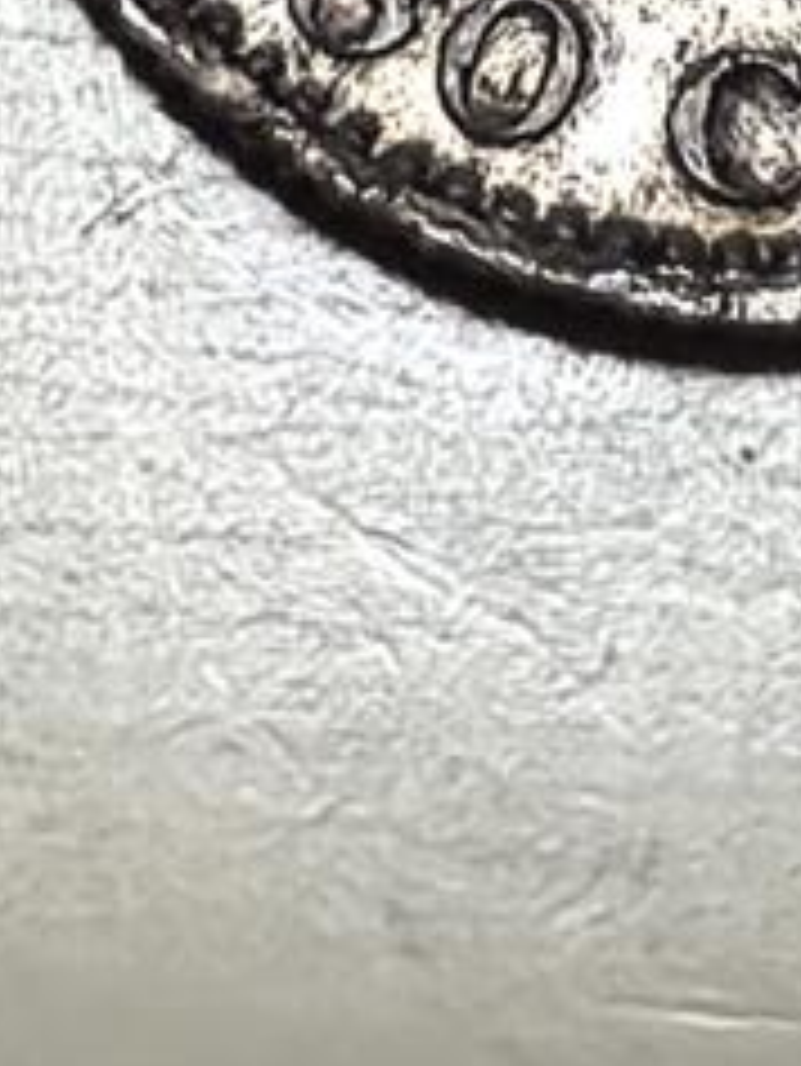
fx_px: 5610
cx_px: 558
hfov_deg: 8.2
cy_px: -774
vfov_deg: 10.3
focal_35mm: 182
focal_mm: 1.68
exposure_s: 1/33.3
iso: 400
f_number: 2.2
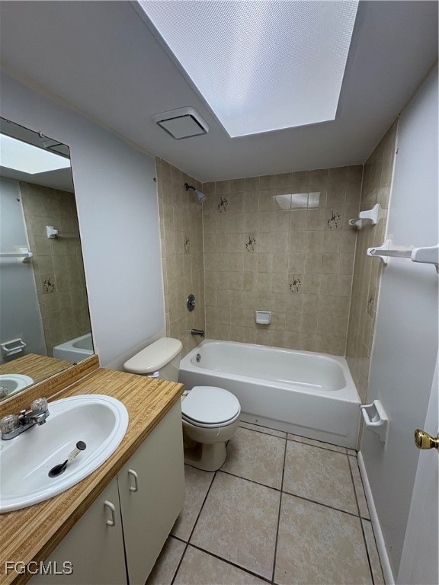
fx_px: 237
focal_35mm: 14
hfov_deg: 85.7
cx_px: 220
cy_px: 292
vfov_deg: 102.1
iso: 125
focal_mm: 2.22
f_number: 2.2
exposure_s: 1/120
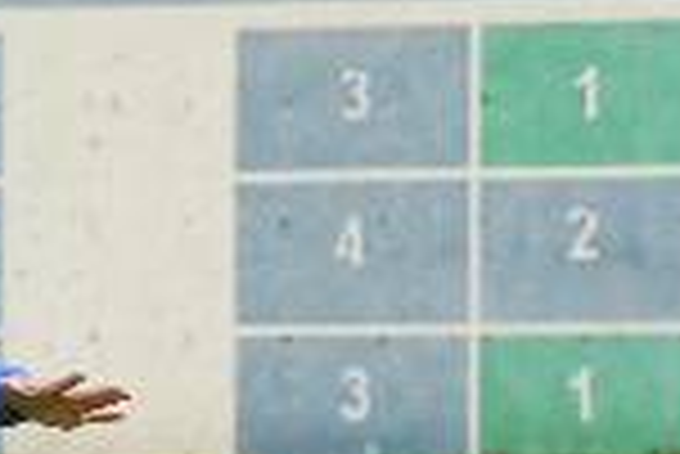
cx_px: -72
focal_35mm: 888
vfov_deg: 1.6
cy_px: 447
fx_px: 16789
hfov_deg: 2.3
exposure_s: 1/1600
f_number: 8
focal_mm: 200
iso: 3200
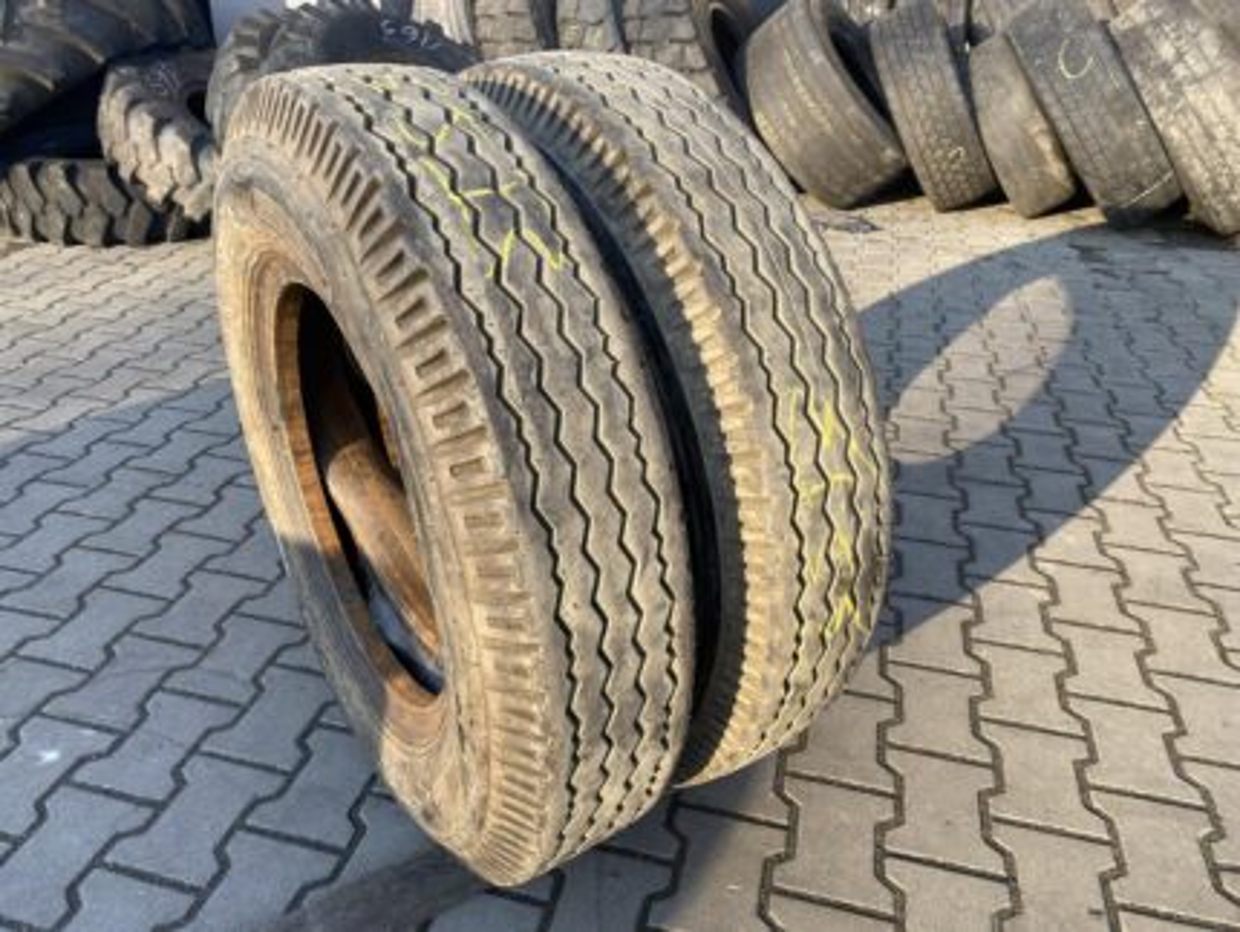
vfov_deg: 53.1
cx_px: 620
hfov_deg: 67.3
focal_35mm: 26
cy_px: 466
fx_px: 932
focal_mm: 4.25
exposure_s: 1/270
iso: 32
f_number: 1.8
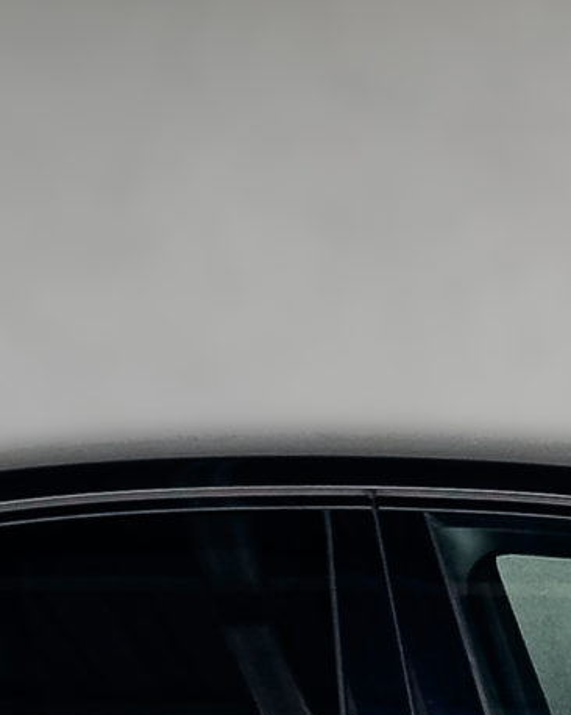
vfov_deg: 7.3
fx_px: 5538
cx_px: 649
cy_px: 762
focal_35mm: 262
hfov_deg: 5.9
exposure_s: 1/450
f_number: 1.8
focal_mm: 6.86
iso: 64
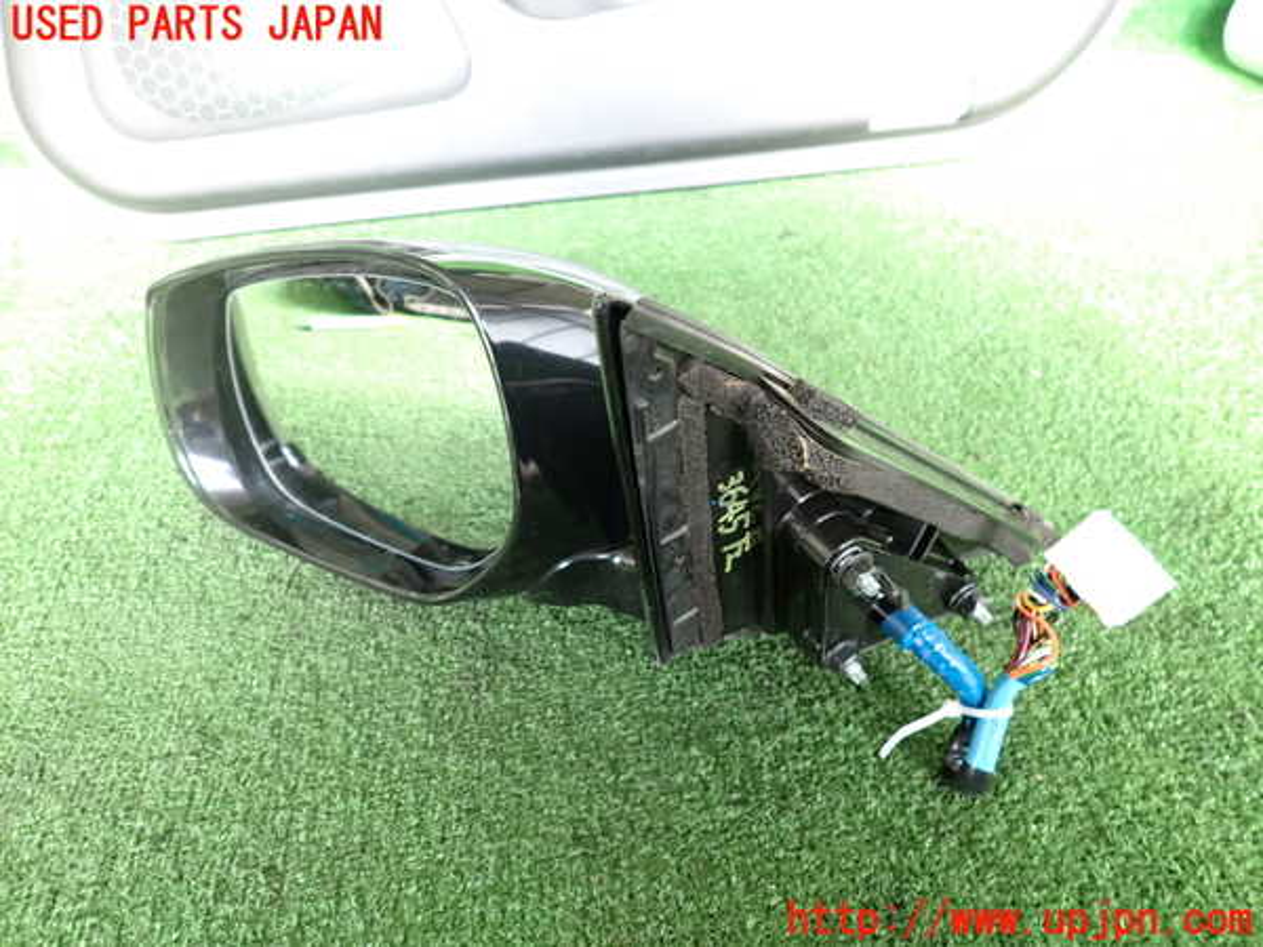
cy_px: 474
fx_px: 912
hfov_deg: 69.4
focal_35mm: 25
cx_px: 632
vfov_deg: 54.9
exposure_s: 1/30
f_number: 2
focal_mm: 4.5
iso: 400
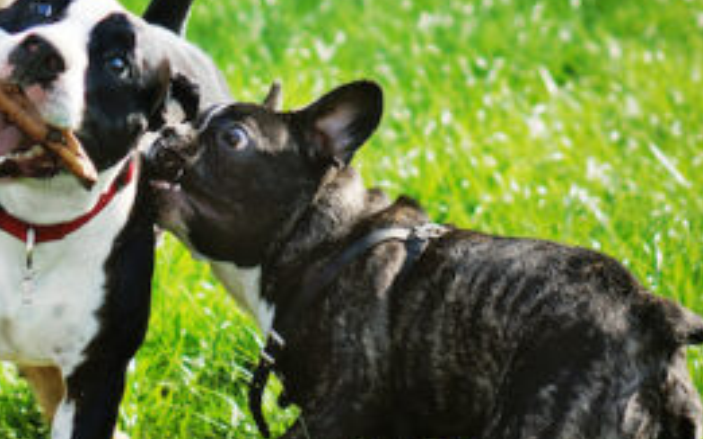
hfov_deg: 11.8
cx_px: 94
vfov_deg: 7.4
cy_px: 48
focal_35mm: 176
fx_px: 3371
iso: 100
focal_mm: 50
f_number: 2.5
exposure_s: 1/800
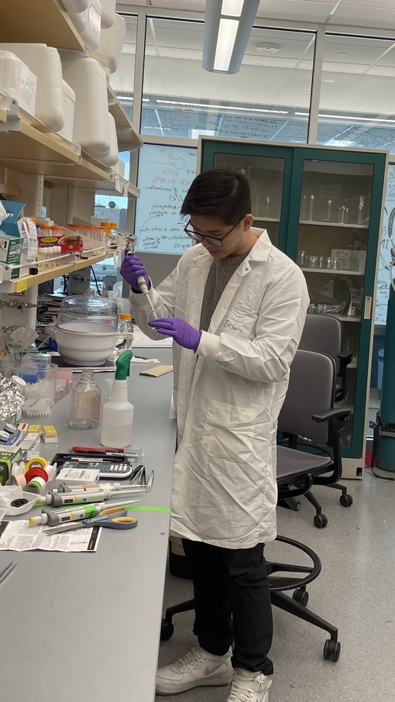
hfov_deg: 29.7
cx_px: 231
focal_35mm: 40
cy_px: 278
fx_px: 744
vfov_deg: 50.1
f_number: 1.6
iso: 50
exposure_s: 1/120
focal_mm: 4.2
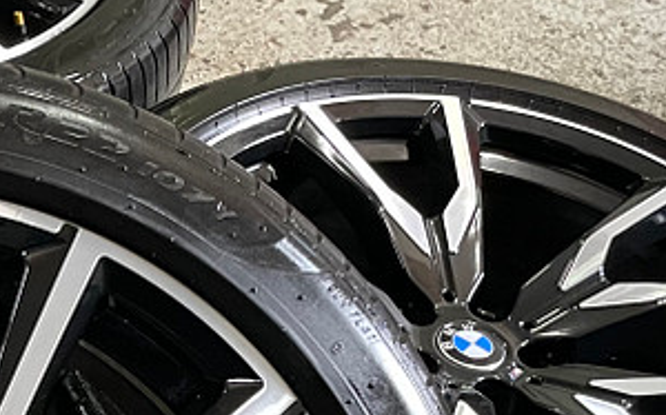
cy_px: 539
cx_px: -226
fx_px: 1669
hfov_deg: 20.4
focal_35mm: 92
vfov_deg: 13.7
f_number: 1.6
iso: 400
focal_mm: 4.2
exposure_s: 1/60
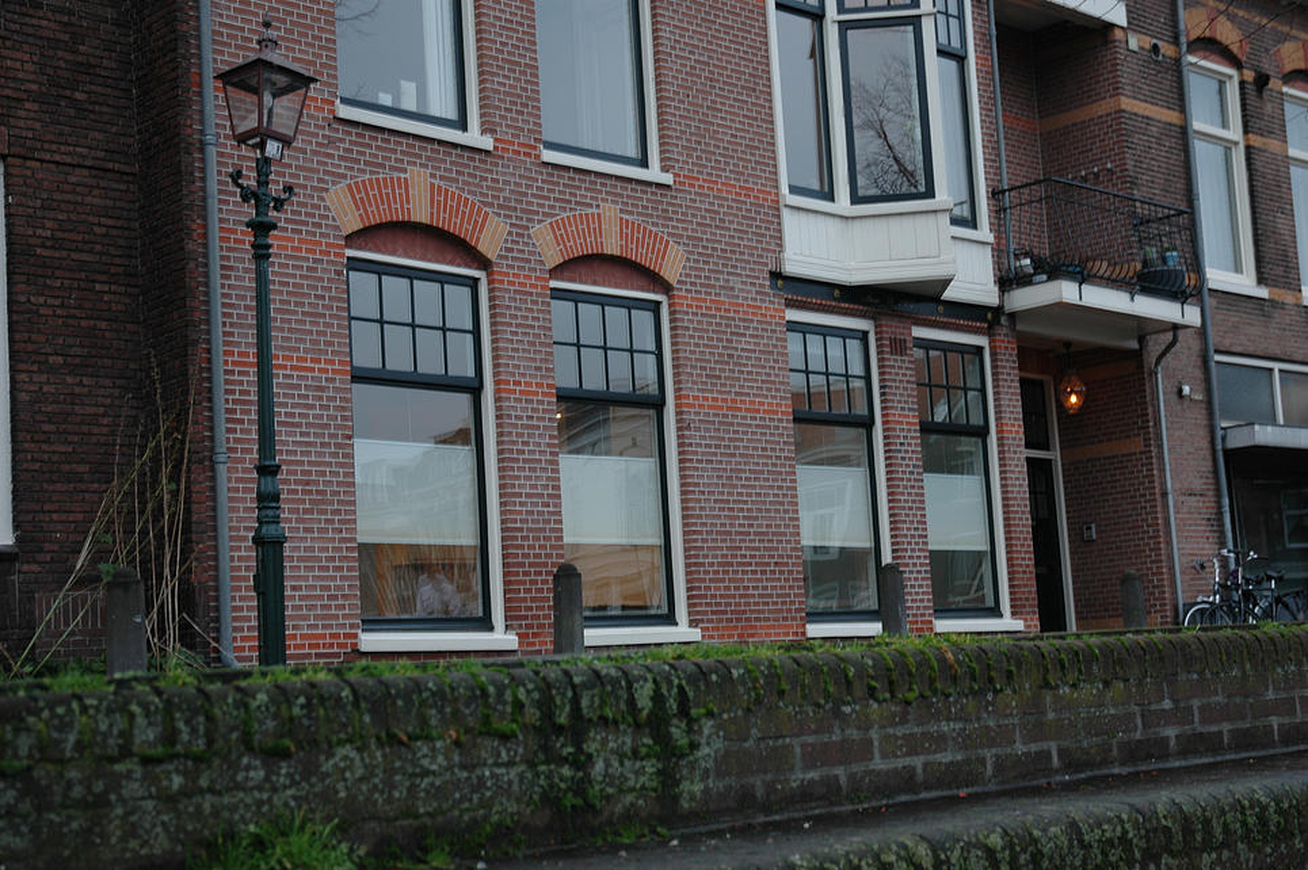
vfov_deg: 25.7
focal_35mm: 52
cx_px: 654
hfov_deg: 37.9
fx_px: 1906
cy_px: 435
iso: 200
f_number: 4.2
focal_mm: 35
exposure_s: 1/20
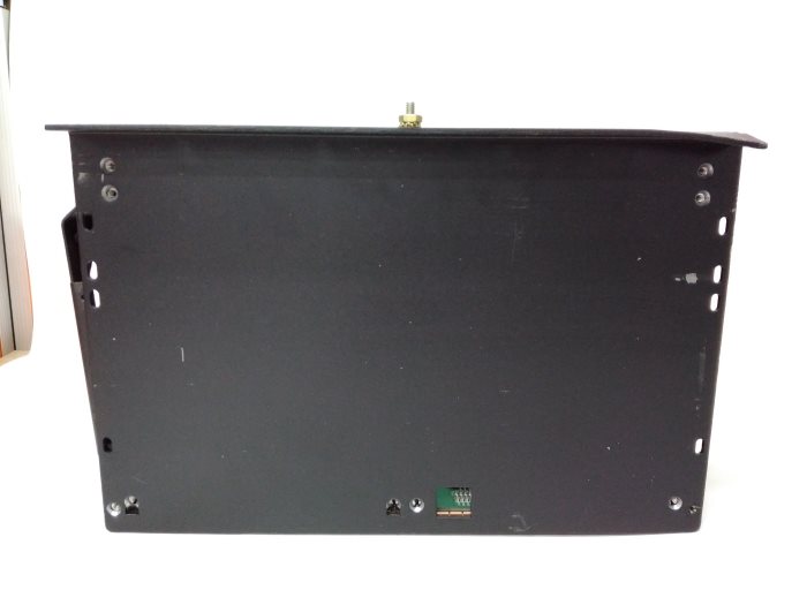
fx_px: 629
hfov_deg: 65.3
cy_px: 302
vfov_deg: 51.4
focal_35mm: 27
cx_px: 404
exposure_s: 1/25
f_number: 2
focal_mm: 3.79
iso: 707
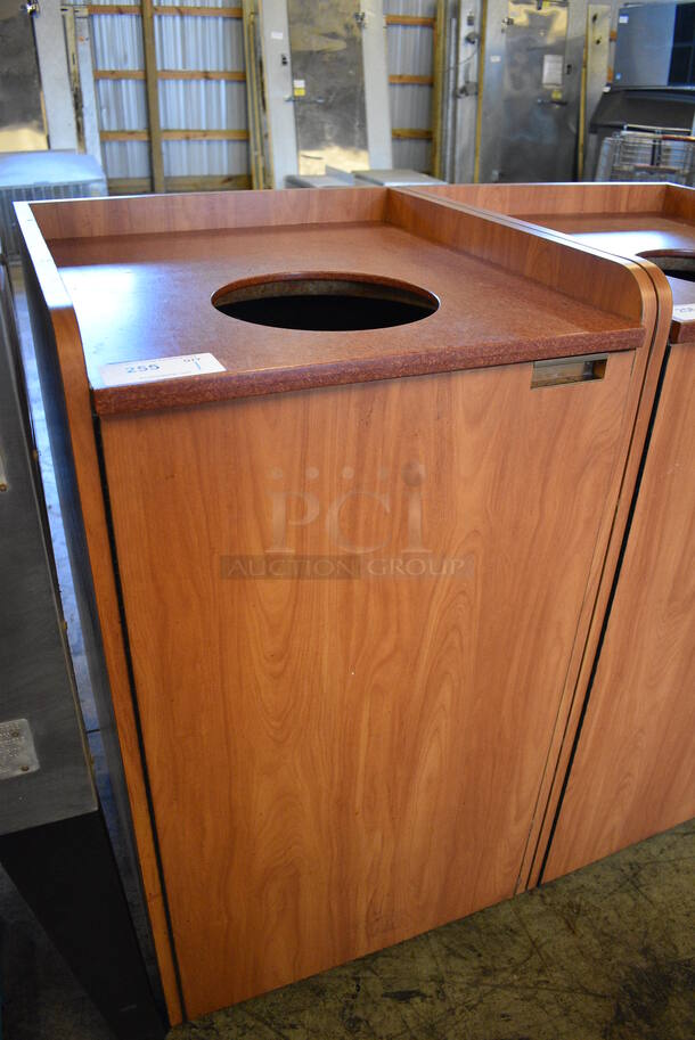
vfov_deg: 67.3
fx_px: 781
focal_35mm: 27
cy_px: 520
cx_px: 348
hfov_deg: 48.0
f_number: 3.5
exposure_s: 1/125
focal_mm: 18
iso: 2800
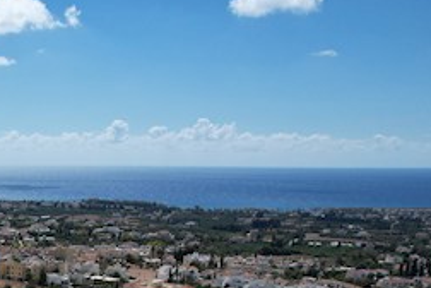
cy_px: 375
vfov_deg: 20.4
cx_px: -80
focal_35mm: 61
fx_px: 730
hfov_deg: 28.7
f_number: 2.8
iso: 110
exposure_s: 1/4000
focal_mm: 8.38
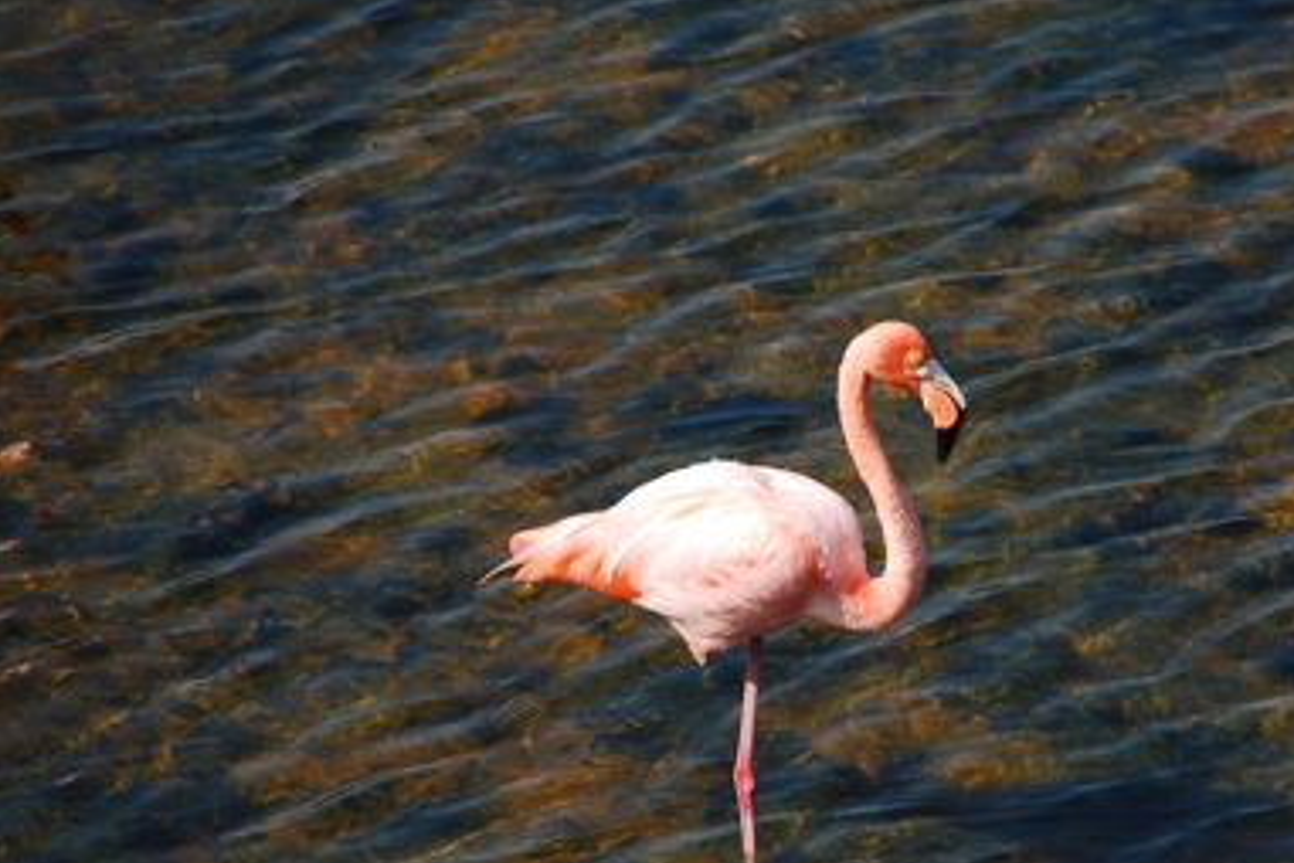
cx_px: 822
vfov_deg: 2.5
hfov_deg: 3.8
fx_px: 19444
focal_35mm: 541
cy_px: 506
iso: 200
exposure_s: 1/640
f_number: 6.3
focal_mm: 250
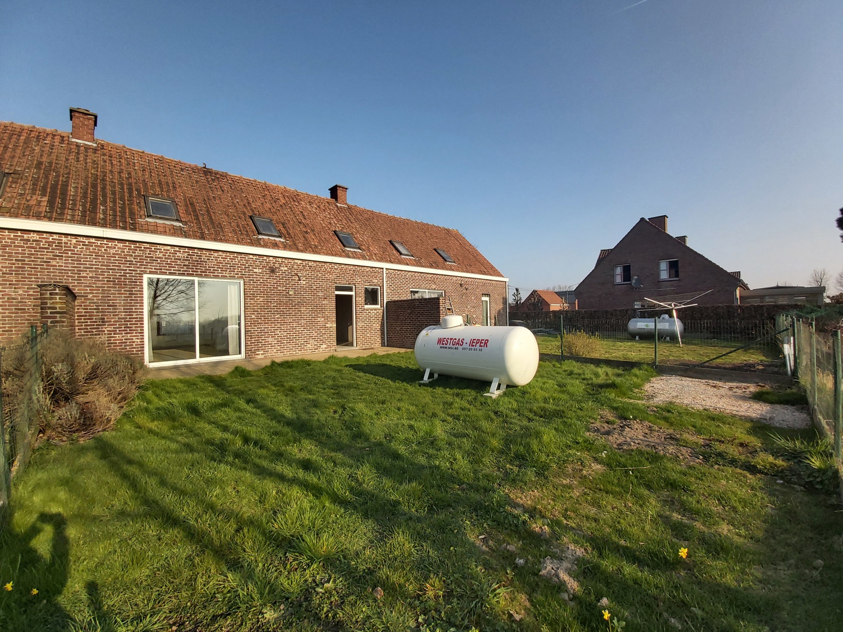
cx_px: 422
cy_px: 316
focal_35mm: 12
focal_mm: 1.42
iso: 40
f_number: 2.2
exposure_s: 1/1385
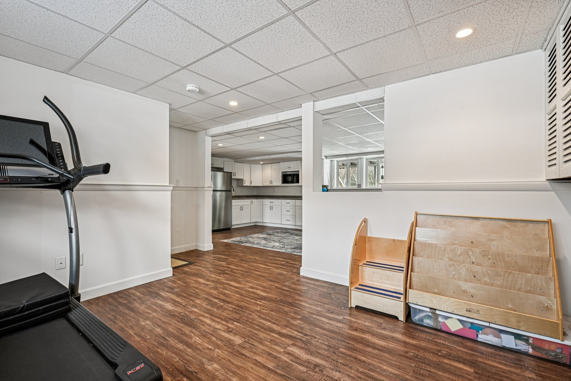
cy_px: 190
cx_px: 286
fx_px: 254
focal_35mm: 16
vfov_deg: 73.7
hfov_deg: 96.7
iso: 400
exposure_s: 1/15
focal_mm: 16
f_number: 8
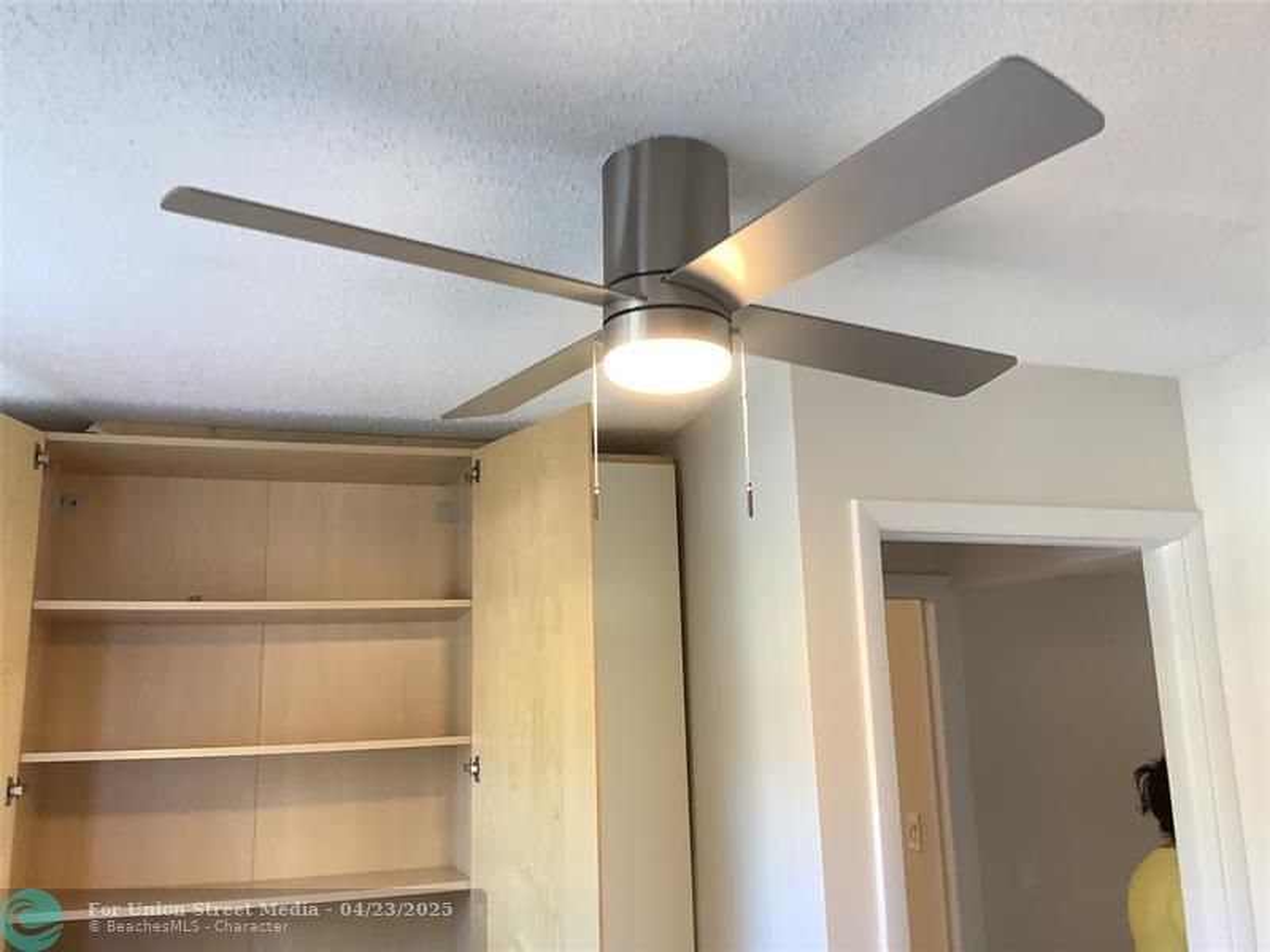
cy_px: 476
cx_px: 635
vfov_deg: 45.4
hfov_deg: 58.4
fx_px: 1137
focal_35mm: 31
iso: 125
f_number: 2.4
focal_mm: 3.3
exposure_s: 1/50
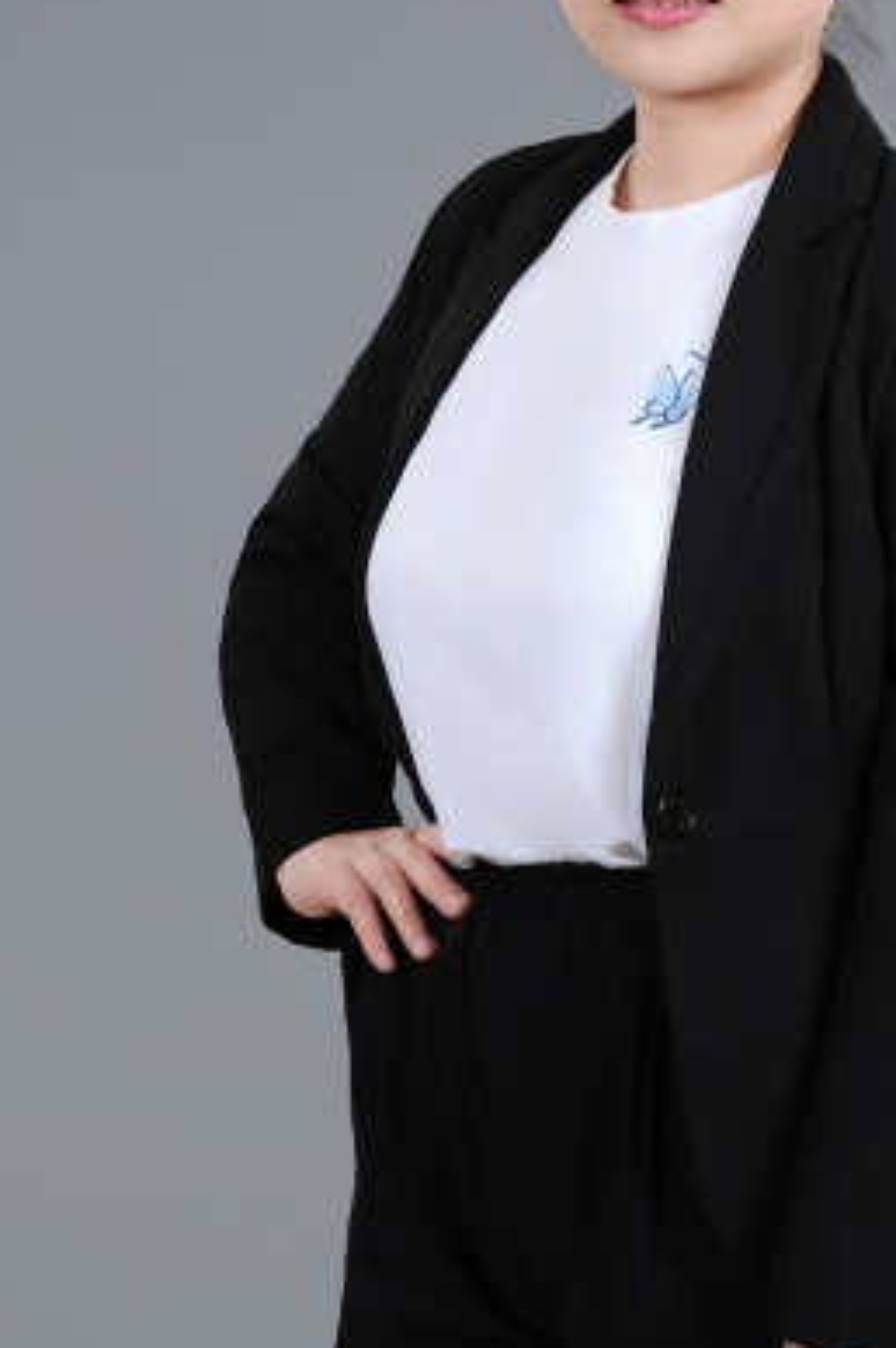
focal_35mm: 148
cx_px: 688
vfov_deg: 13.9
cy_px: 537
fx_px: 5535
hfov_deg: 9.2
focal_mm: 85
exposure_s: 1/125
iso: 100
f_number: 9
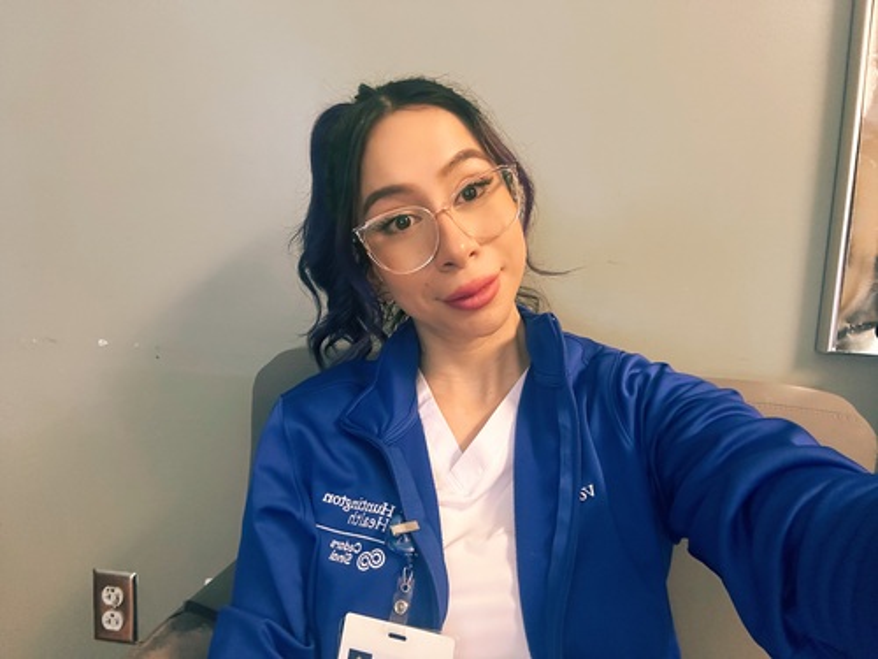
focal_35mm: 23
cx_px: 439
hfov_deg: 73.9
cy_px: 330
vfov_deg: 58.9
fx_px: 583
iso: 400
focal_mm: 2.69
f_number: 1.9
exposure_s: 1/30
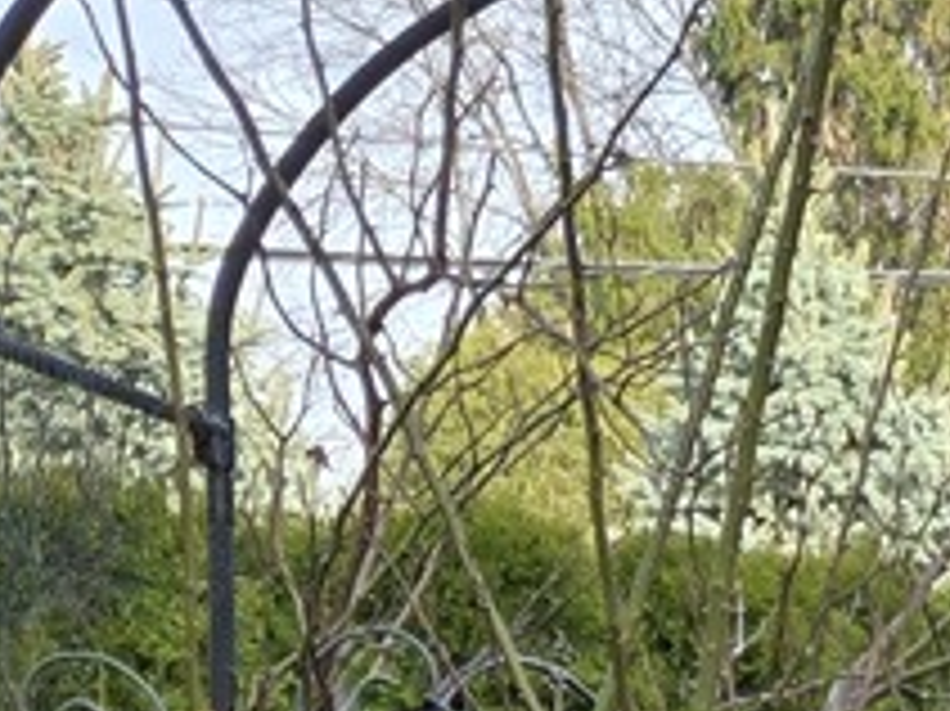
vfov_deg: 8.2
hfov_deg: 10.8
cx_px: 2251
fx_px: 4306
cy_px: 2048
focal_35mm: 157
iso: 80
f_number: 1.8
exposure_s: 1/1962
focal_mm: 5.4
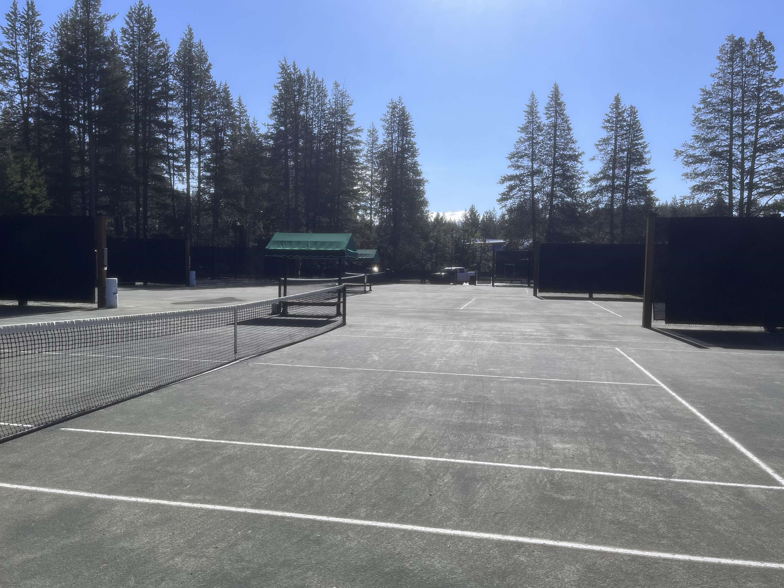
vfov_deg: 51.4
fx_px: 612
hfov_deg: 65.3
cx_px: 383
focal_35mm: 27
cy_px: 294
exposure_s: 1/5319
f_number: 1.6
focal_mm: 5.1
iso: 50
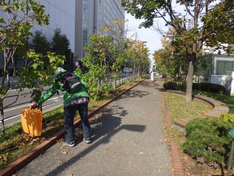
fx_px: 189
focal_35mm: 28
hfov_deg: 63.4
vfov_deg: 49.8
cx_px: 117
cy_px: 88
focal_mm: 5
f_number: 4.2
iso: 125
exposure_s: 1/640
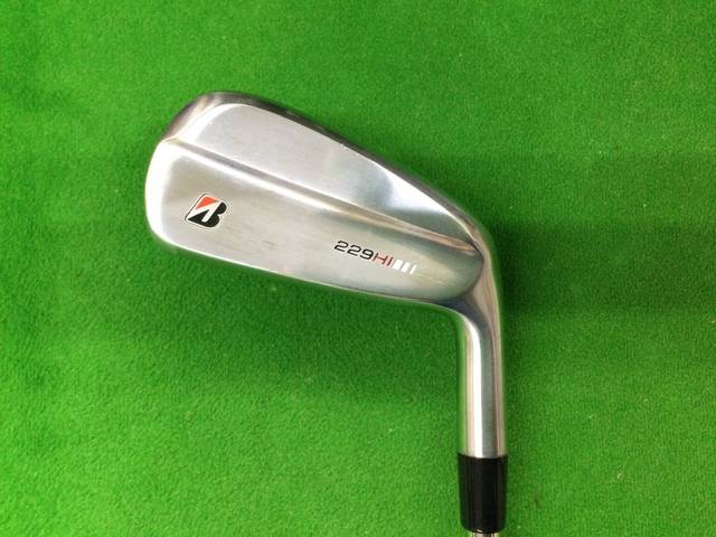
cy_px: 268
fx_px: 641
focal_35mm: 31
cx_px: 358
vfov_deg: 45.4
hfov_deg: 58.4
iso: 100
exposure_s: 1/30
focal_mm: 3.3
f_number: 2.4
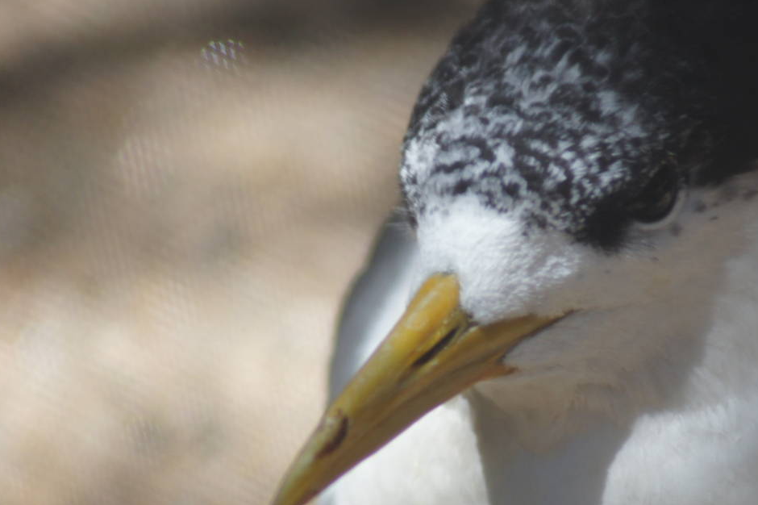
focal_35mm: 766
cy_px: 324
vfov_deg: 1.8
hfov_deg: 2.7
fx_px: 16122
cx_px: 510
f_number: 5.6
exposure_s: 1/160
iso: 200
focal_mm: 300
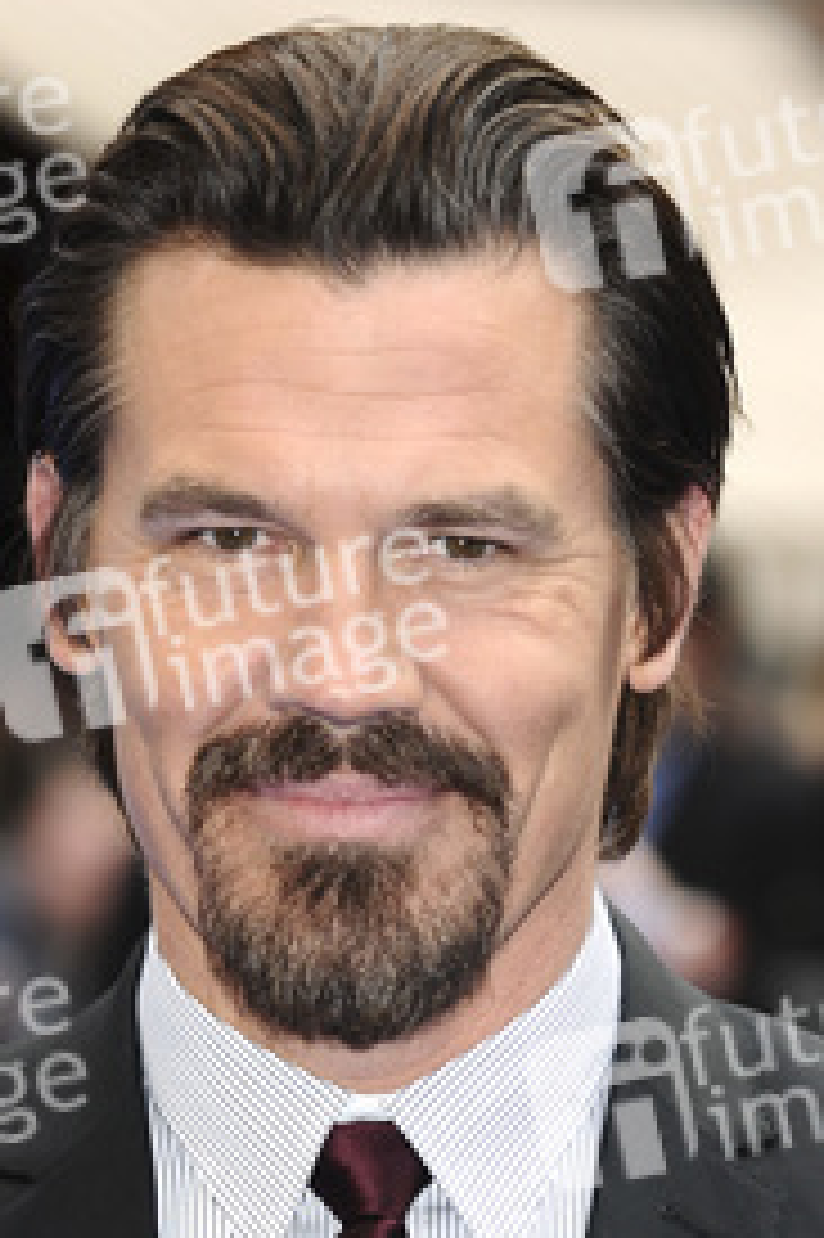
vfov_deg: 7.0
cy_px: 860
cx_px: 349
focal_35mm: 295
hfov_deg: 4.7
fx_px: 10131
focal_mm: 135
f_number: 5
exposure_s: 1/250
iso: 320
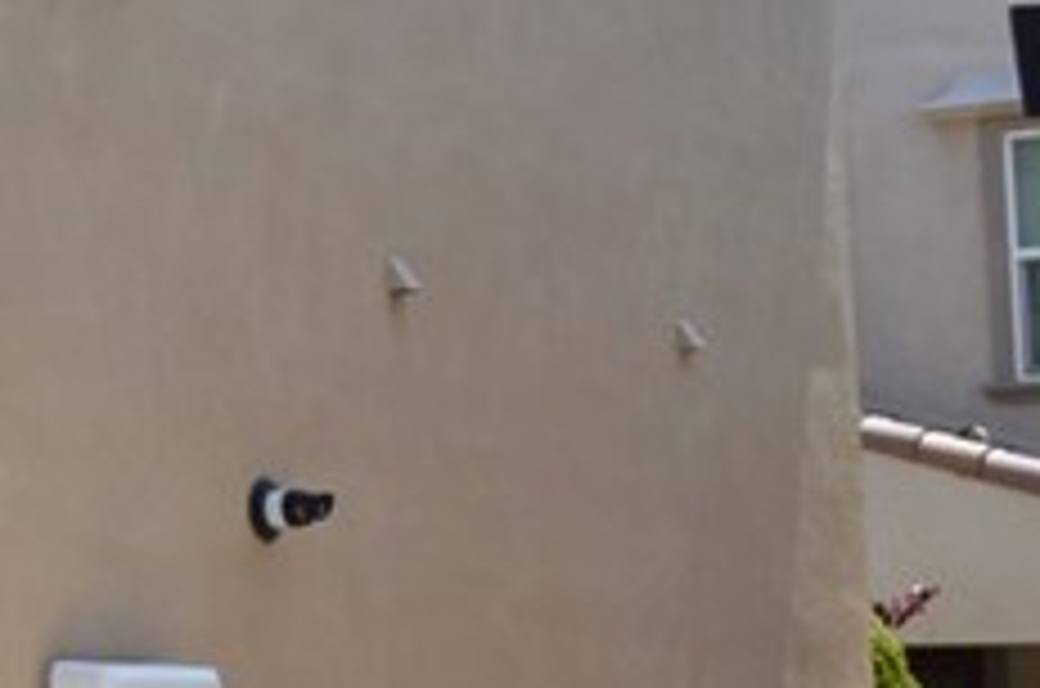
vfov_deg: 10.3
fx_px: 3834
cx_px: -1117
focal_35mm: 133
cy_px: 225
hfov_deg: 13.1
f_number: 8
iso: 100
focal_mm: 20
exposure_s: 1/200
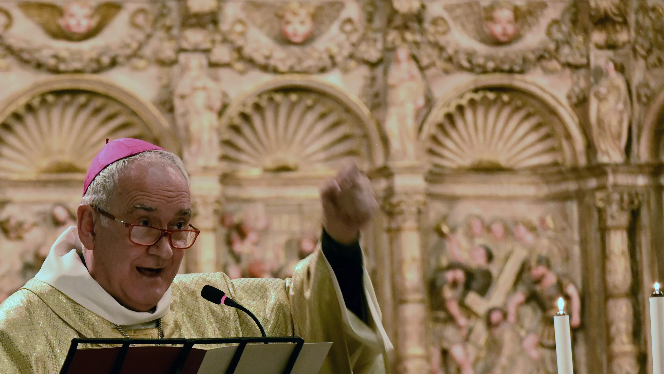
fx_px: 5282
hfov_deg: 7.2
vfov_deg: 4.0
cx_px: 157
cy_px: 314
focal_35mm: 300
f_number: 5.3
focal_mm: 120
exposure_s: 1/40
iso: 3200
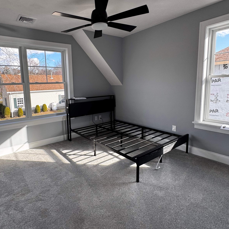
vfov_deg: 72.1
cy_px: 107
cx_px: 93
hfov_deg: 71.5
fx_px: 157
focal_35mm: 21
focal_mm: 2.22
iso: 40
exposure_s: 1/150
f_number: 2.2
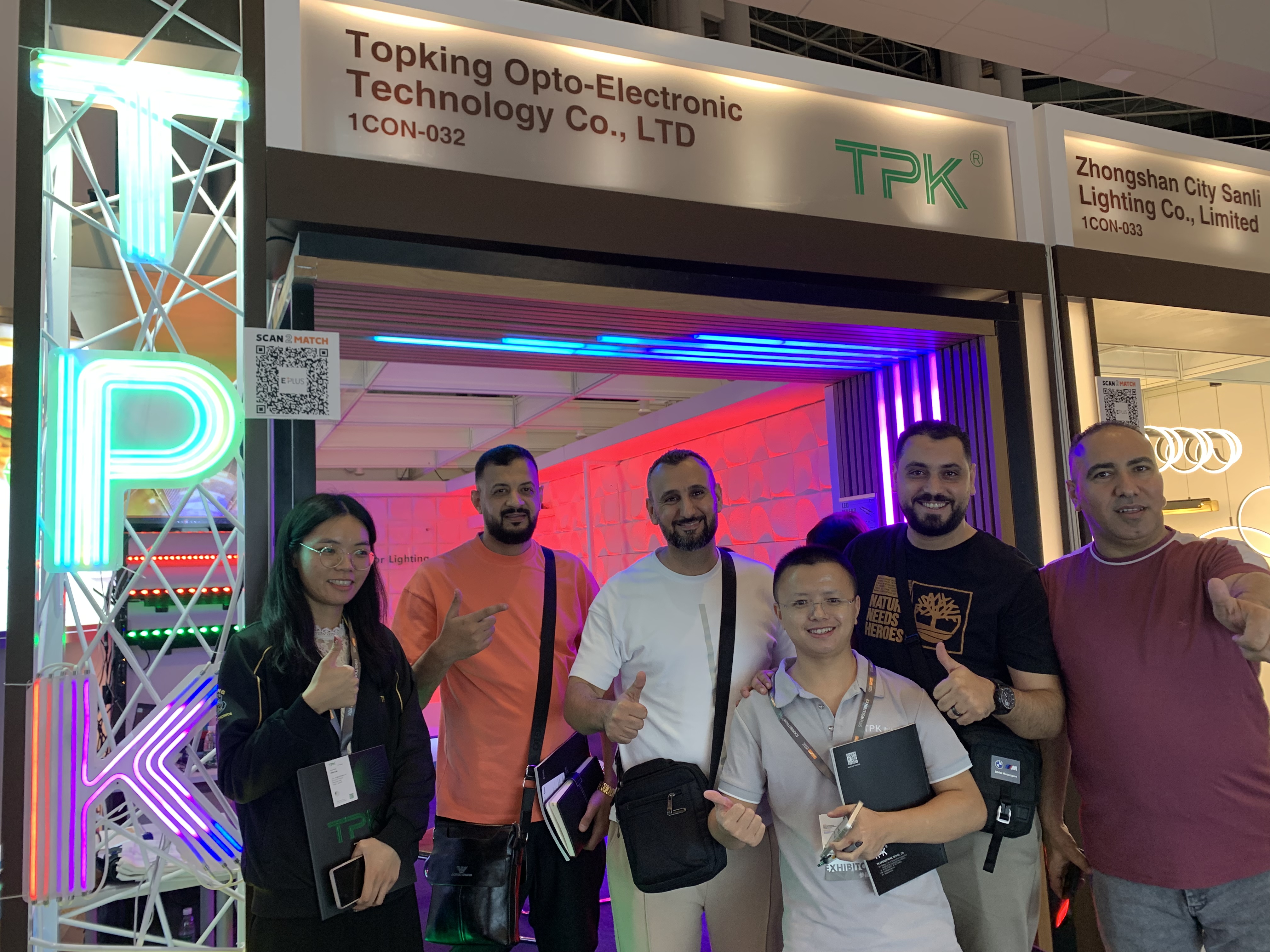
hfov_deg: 67.3
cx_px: 635
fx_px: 954
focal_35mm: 26
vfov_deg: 53.1
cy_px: 476
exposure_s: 1/50
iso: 80
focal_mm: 4.25
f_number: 1.8
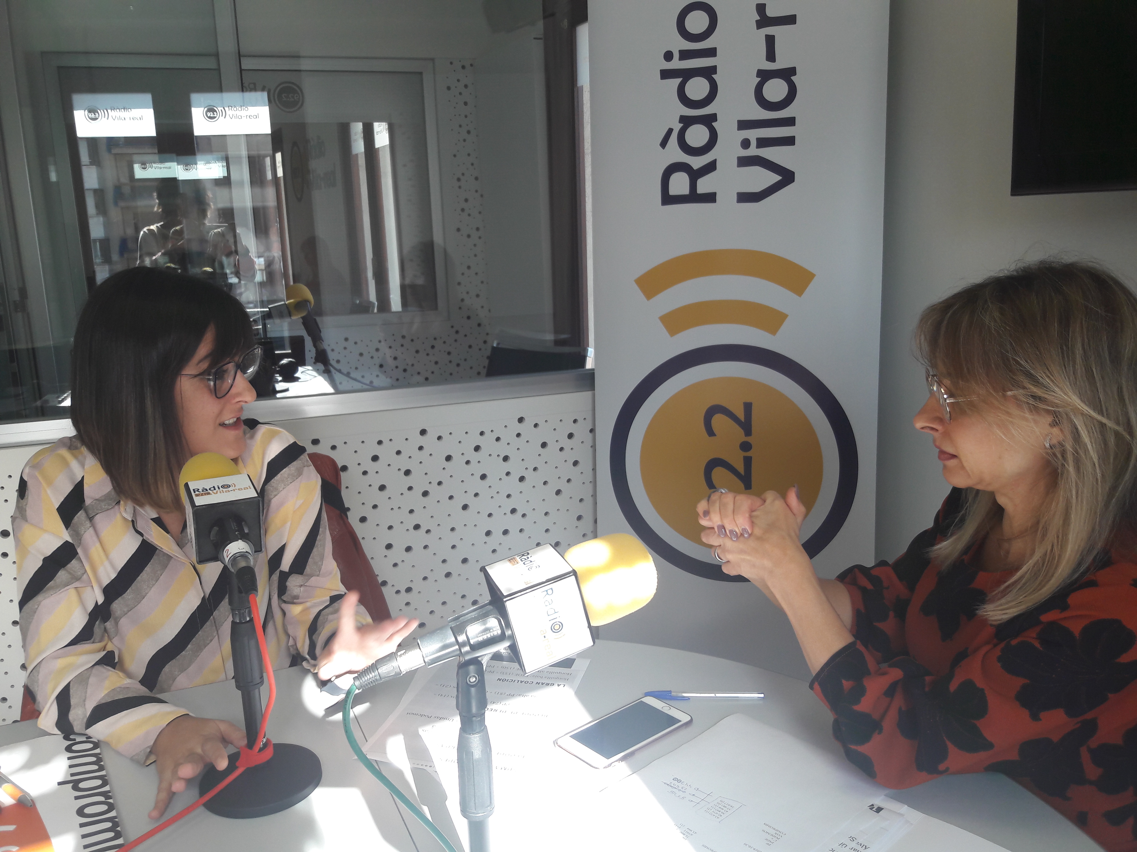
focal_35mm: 28
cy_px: 426
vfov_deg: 49.7
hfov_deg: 63.4
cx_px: 568
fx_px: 920
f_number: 1.9
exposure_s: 1/146
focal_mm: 3.7
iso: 40
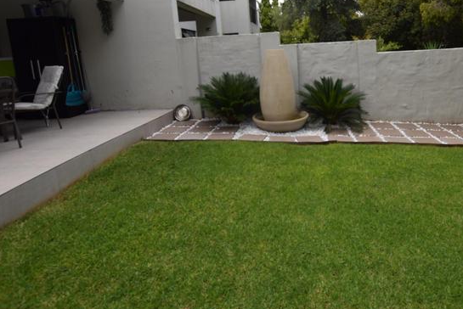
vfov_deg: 55.9
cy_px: 99
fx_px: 283
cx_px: 297
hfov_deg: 76.7
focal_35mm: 22
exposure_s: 1/125
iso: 100
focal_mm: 10
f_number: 5.6
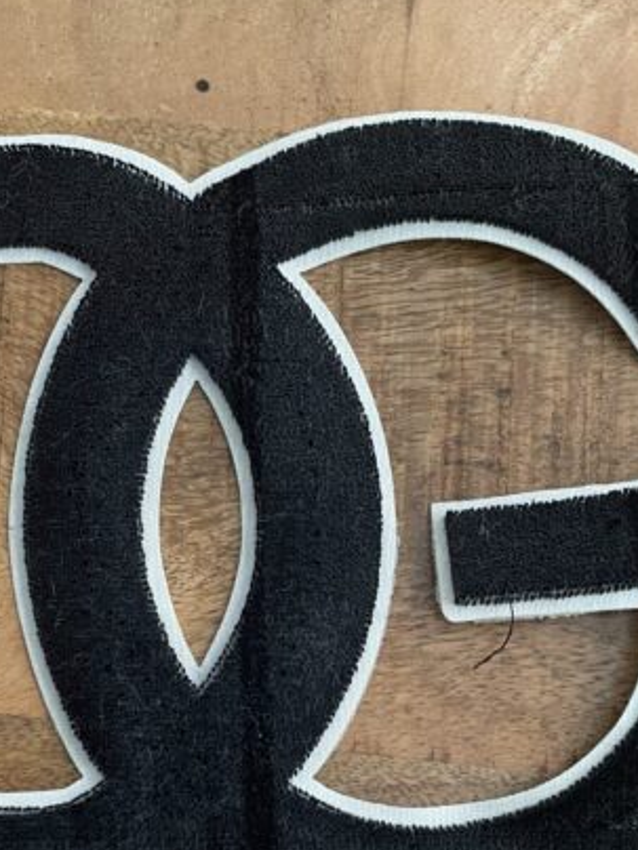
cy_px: 573
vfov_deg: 37.1
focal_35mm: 51
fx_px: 1253
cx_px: 245
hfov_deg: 28.5
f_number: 1.6
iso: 400
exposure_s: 1/50
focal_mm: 4.2
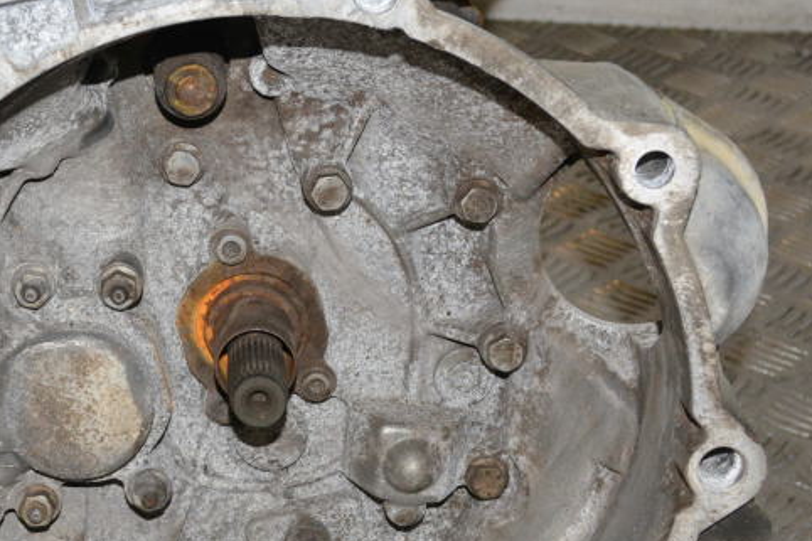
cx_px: 175
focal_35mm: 102
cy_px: 356
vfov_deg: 13.4
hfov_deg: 19.8
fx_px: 2300
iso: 2000
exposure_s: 1/60
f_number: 6.3
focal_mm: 32
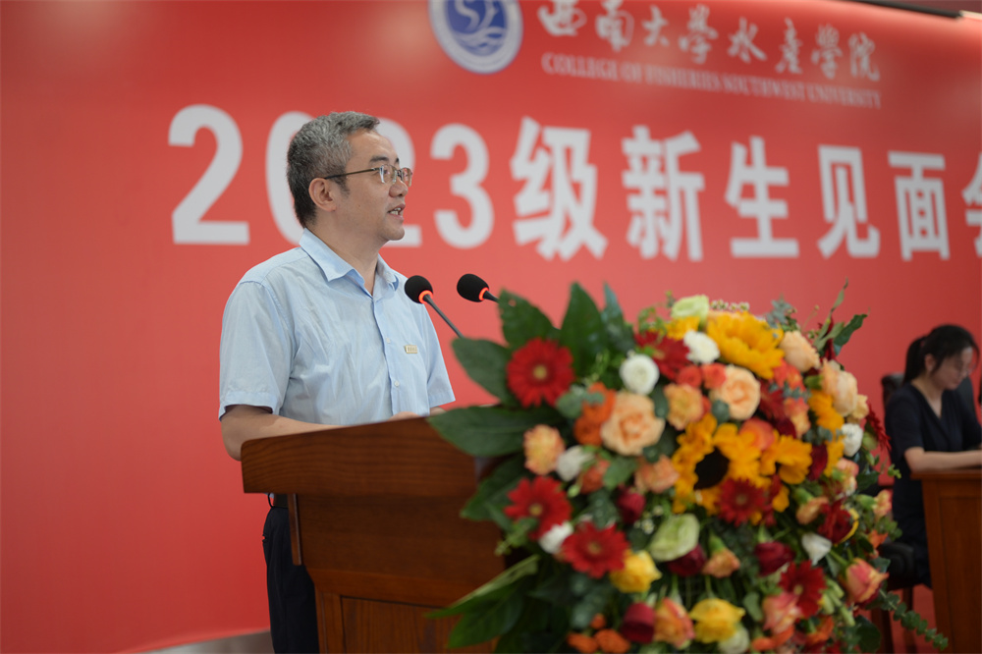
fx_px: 1363
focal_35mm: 50
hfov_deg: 39.6
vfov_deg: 27.0
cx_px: 491
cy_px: 327
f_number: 1.8
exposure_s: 1/50
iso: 250
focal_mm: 50
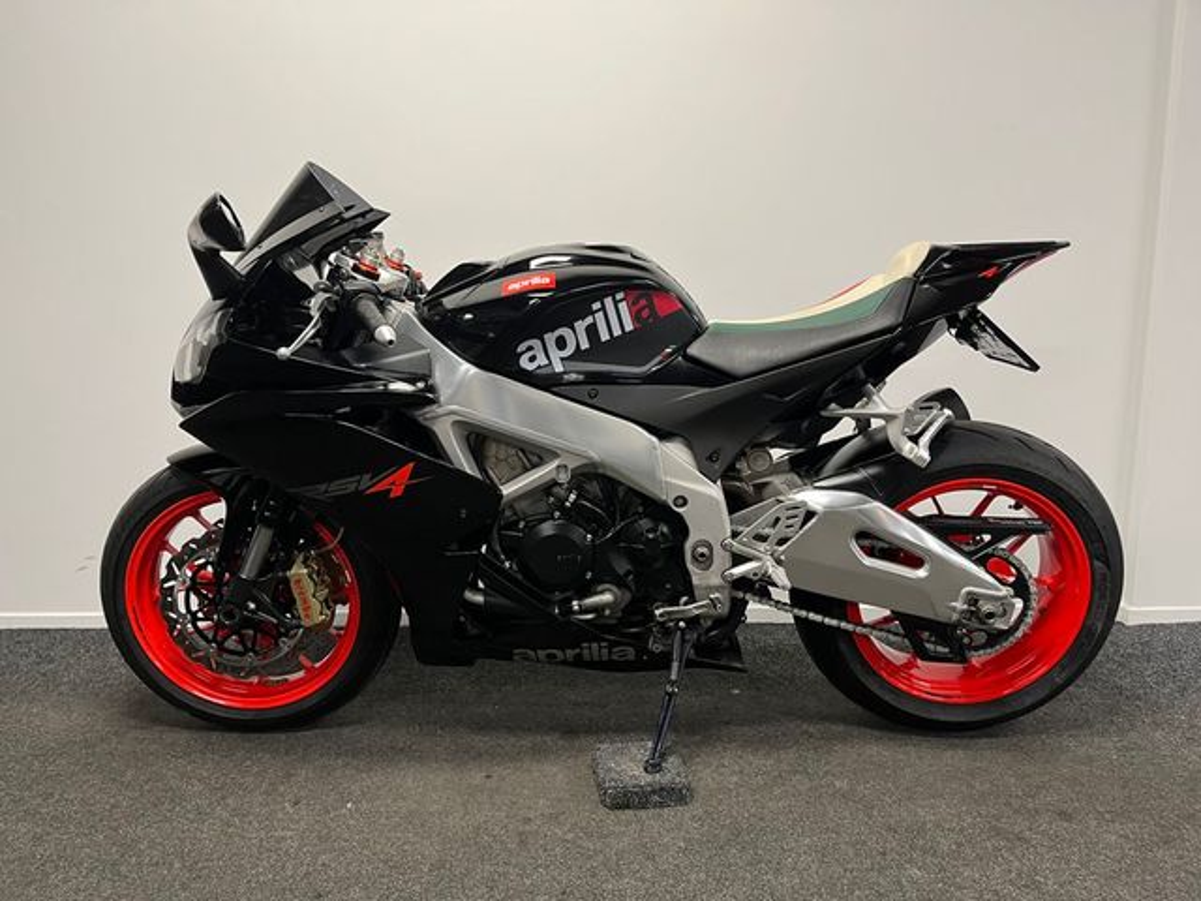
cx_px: 600
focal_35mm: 26
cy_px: 450
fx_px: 902
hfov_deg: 67.3
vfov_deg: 53.1
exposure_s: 1/50
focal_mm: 5.1
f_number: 1.6
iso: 125
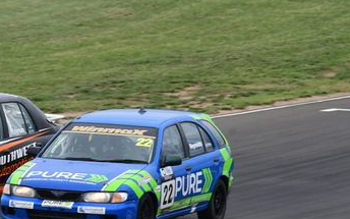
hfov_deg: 2.0
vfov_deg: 1.3
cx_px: 20
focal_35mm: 1030
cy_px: 147
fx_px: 9825
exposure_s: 1/640
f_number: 11
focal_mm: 290
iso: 500
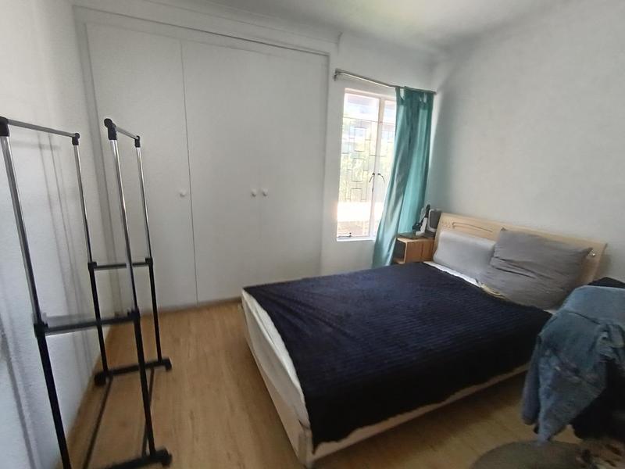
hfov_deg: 91.0
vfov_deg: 74.7
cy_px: 234
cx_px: 312
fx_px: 307
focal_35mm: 17
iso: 376
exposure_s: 1/50
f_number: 2.2
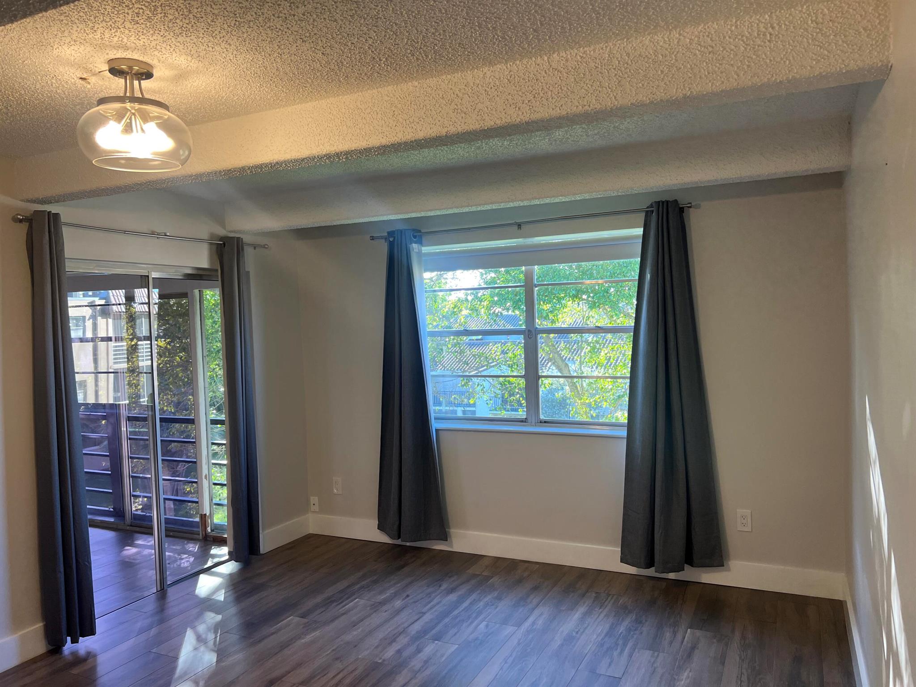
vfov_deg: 53.1
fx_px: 688
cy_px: 344
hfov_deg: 67.3
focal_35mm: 26
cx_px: 458
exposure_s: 1/120
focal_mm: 5.7
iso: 80
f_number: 1.5
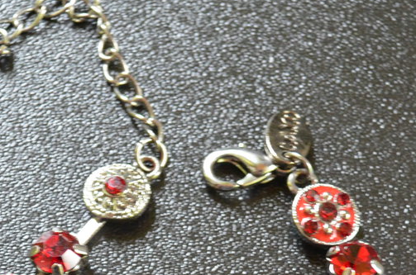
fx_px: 1505
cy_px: 387
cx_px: 200
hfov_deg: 15.7
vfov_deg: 10.2
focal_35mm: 130
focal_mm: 29
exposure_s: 1/10
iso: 1600
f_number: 4.5
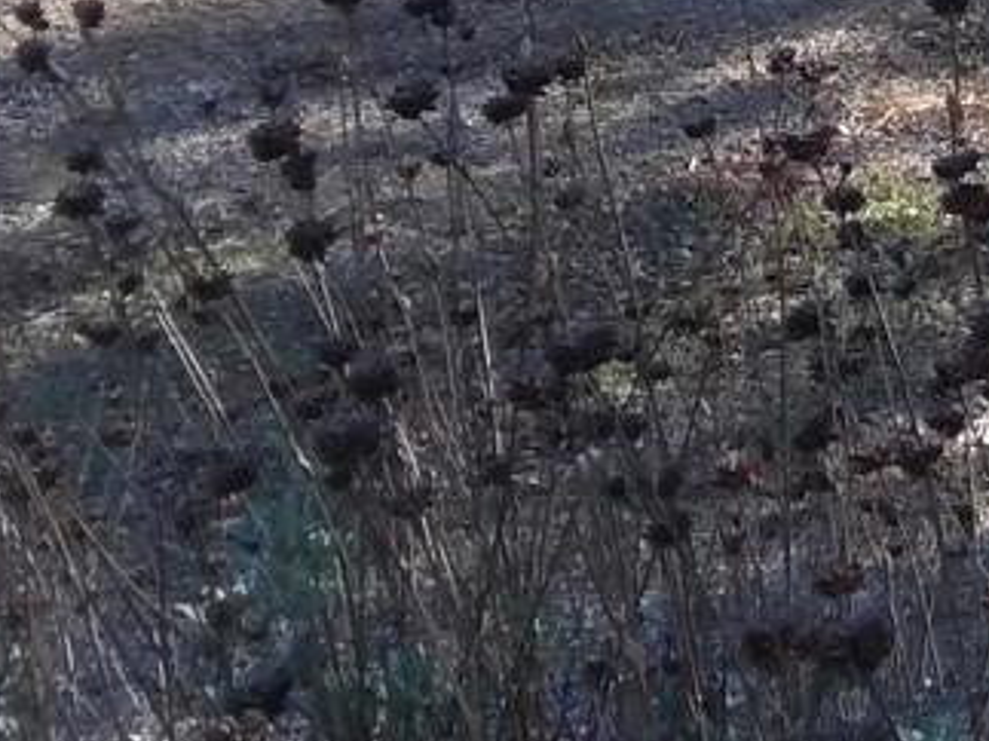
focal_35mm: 92
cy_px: -386
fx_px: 2628
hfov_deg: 19.5
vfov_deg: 14.9
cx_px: 1329
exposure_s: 1/179
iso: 40
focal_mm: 2.47
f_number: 1.9
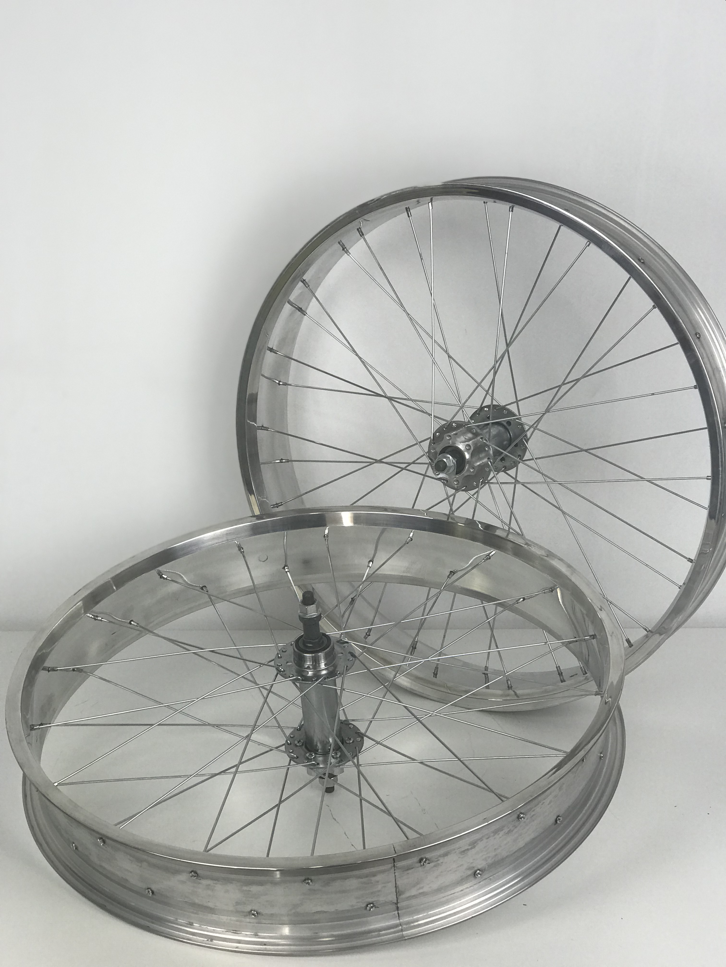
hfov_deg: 25.7
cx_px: 363
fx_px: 1594
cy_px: 484
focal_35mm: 57
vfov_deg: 33.8
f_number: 2.8
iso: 25
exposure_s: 1/50
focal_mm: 6.6
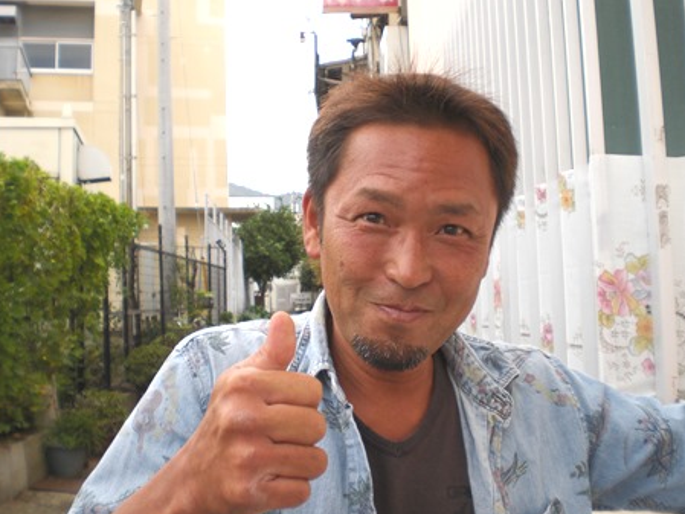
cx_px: 339
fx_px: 772
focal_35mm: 39
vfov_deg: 36.8
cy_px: 258
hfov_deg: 47.9
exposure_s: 1/125
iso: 50
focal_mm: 6.3
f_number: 3.1
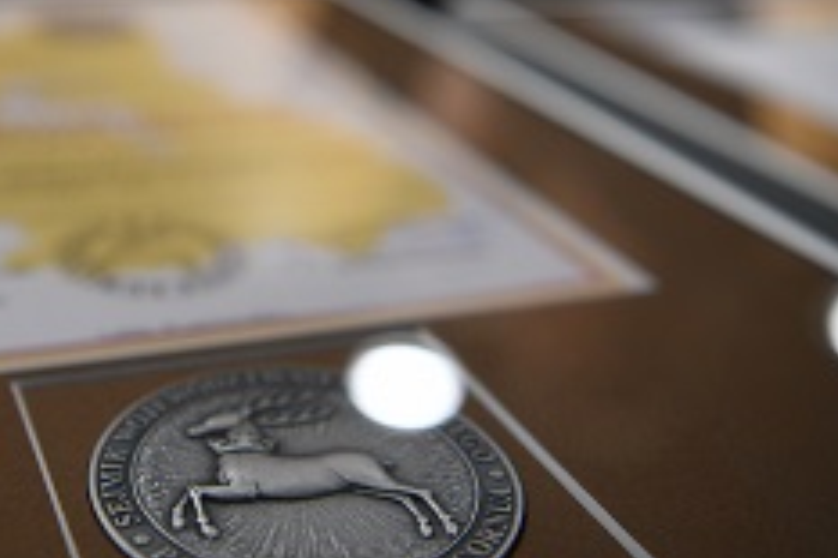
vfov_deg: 22.4
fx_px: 1396
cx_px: 245
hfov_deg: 33.0
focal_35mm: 60
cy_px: 140
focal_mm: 35
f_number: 2.8
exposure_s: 1/100
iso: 640
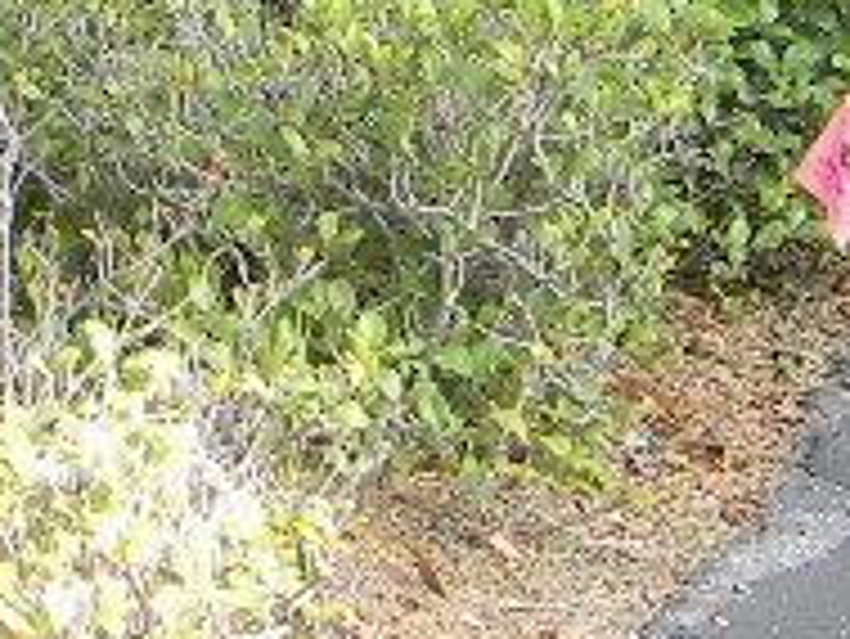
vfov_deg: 4.8
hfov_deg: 6.2
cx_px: 2168
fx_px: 7445
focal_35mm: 303
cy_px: -864
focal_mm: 10.1
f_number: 4.1
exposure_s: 1/61.4
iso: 80
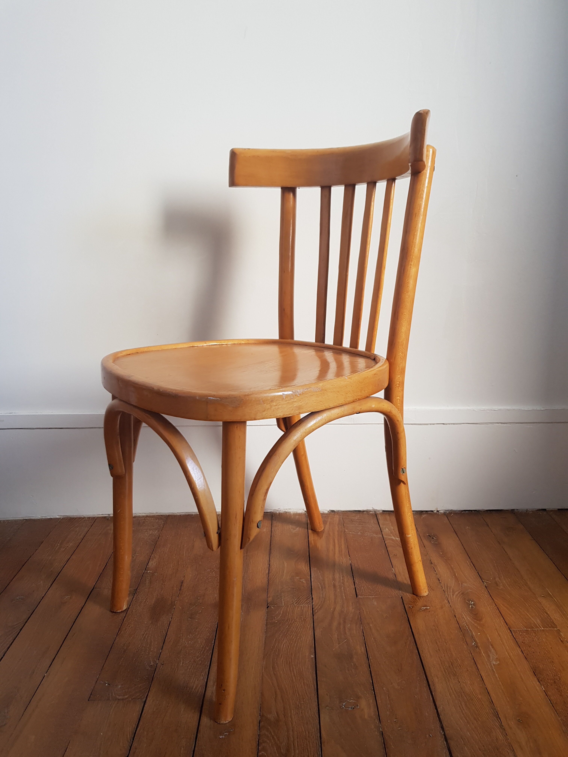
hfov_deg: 53.1
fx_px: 569
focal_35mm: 26
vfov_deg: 67.3
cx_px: 284
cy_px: 378
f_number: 1.7
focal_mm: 4.2
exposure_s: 1/50
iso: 100
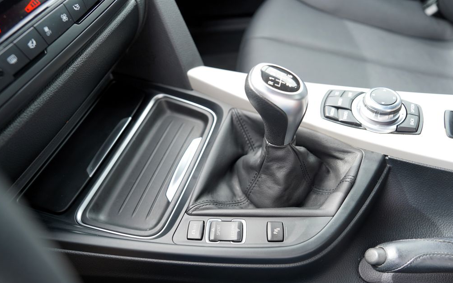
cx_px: 227
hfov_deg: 72.6
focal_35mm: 25
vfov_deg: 49.3
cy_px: 139
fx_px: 309
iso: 160
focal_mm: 24
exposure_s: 1/60
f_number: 4
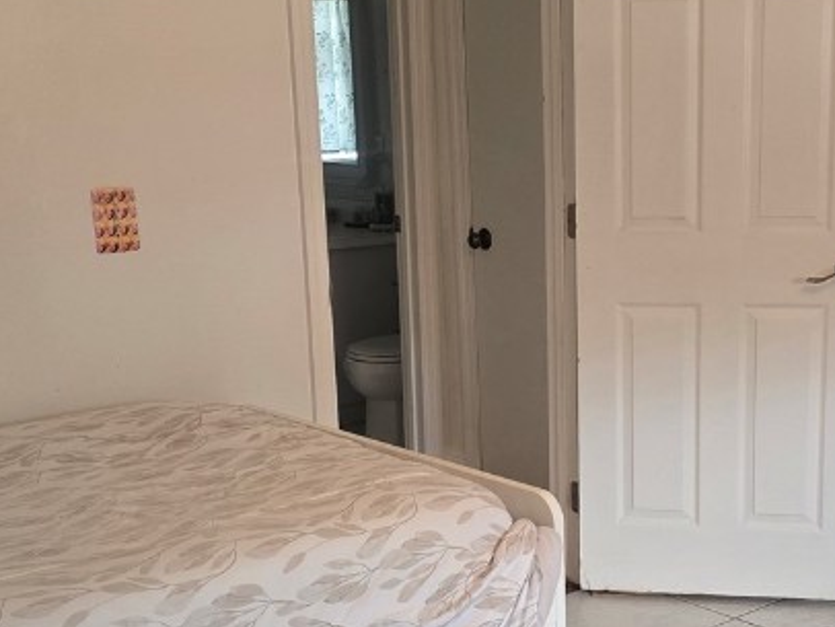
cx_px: 570
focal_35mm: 58
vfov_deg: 25.2
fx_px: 1400
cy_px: 401
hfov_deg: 32.9
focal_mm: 6.3
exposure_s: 1/120
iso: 400
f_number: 1.7
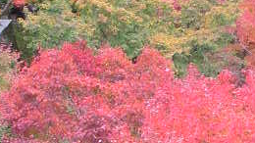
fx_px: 1014
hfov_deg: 14.3
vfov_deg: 8.0
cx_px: 127
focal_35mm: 150
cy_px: 150
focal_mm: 5.8
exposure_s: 1/36.8
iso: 50
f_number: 2.8
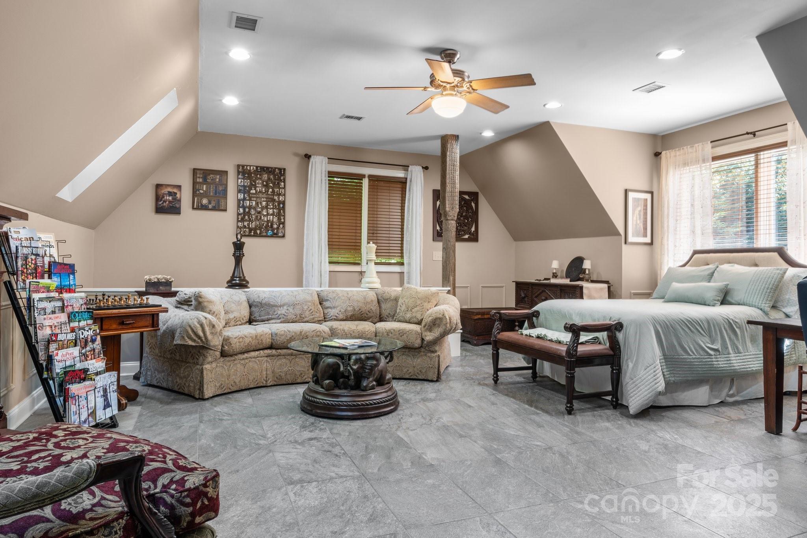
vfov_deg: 59.5
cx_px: 404
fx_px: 471
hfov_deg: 81.2
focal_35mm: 21
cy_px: 269
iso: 100
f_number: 10
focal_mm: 14
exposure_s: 3.2
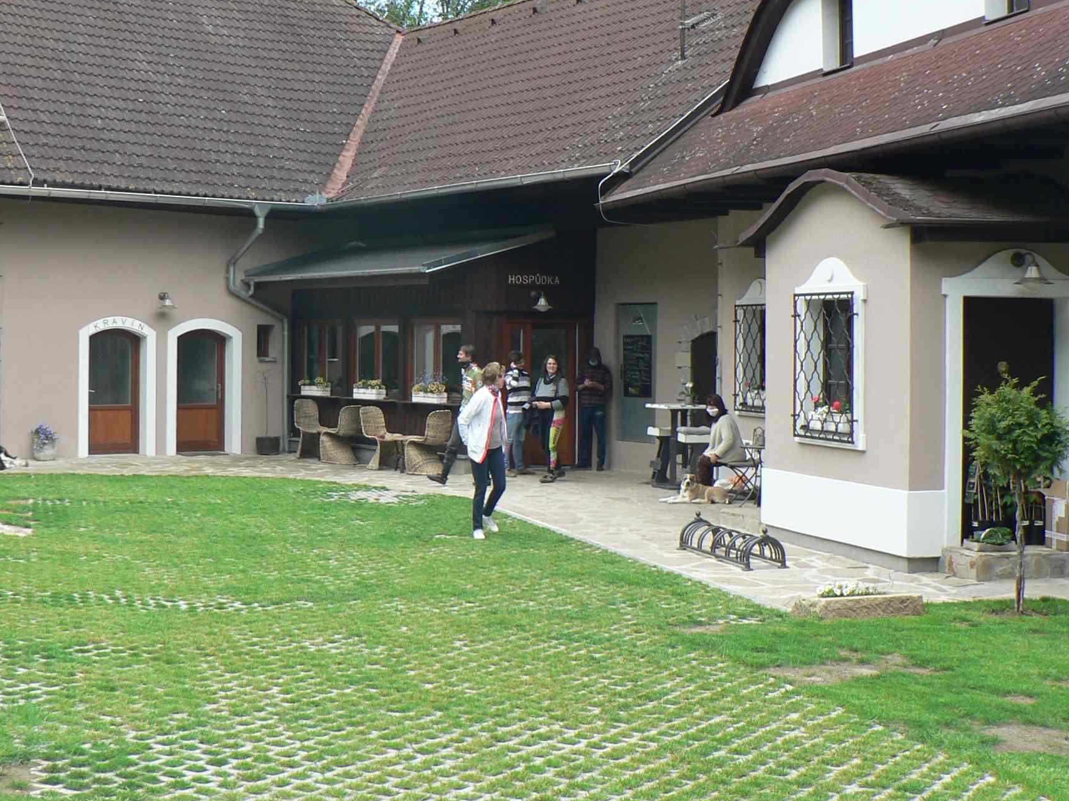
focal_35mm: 54
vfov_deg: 26.9
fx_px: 1667
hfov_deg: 35.1
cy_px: 304
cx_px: 338
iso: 80
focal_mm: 6
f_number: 4
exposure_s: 1/100
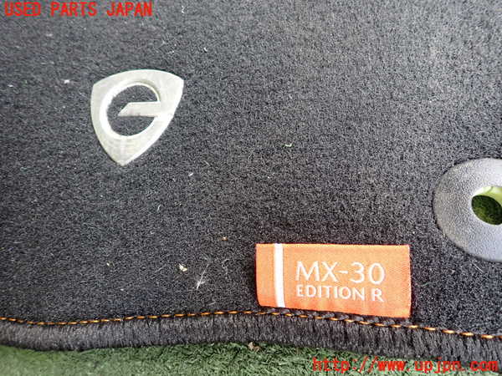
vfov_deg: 54.9
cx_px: 251
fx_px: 363
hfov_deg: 69.4
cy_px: 188
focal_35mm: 25
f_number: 2
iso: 200
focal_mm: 4.5
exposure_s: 1/30
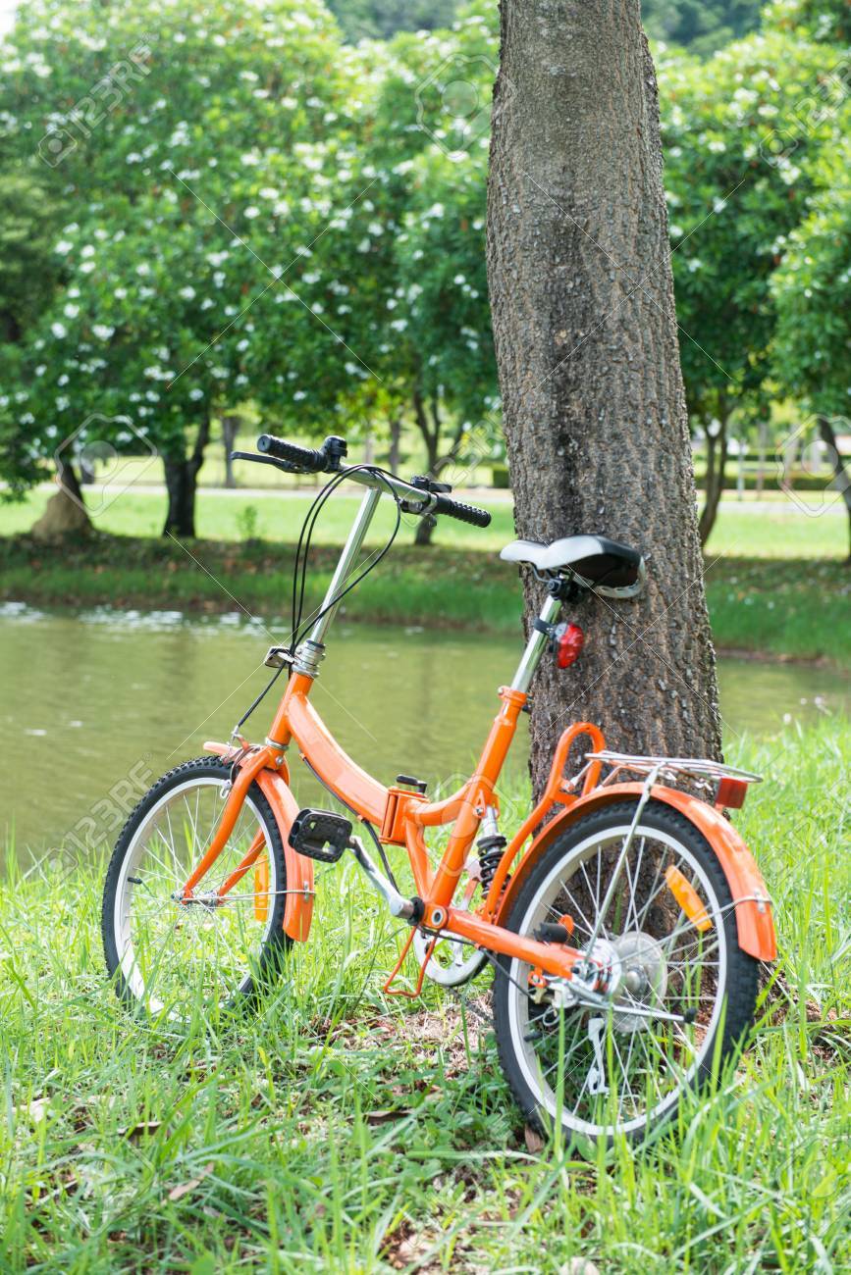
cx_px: 426
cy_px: 638
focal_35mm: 70
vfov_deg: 28.8
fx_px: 2481
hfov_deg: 19.5
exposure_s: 1/250
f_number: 5.6
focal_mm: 70
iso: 100
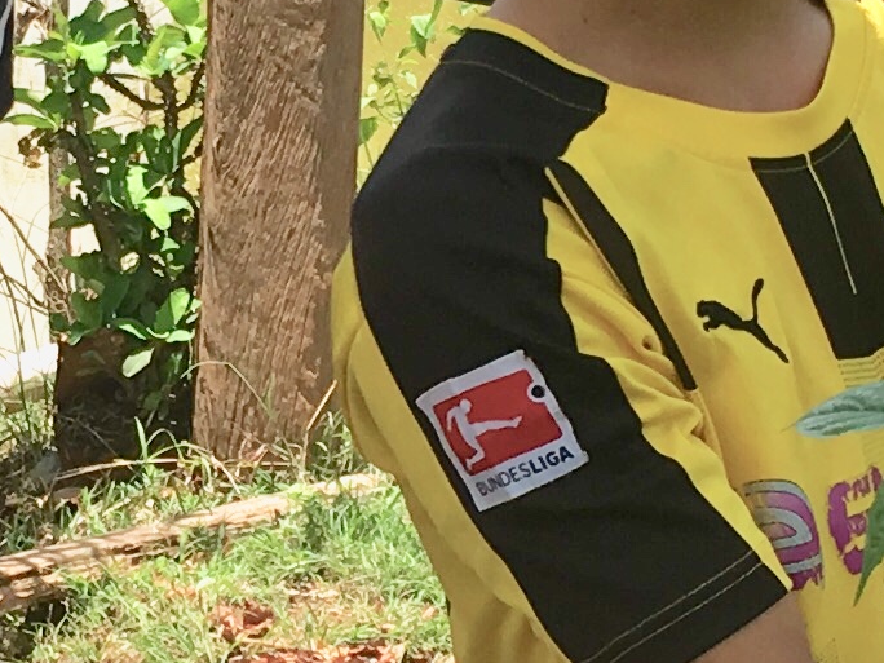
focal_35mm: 171
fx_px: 4367
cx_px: 217
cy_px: 345
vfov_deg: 8.7
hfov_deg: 11.5
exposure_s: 1/587
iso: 25
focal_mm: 4.15
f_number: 2.2
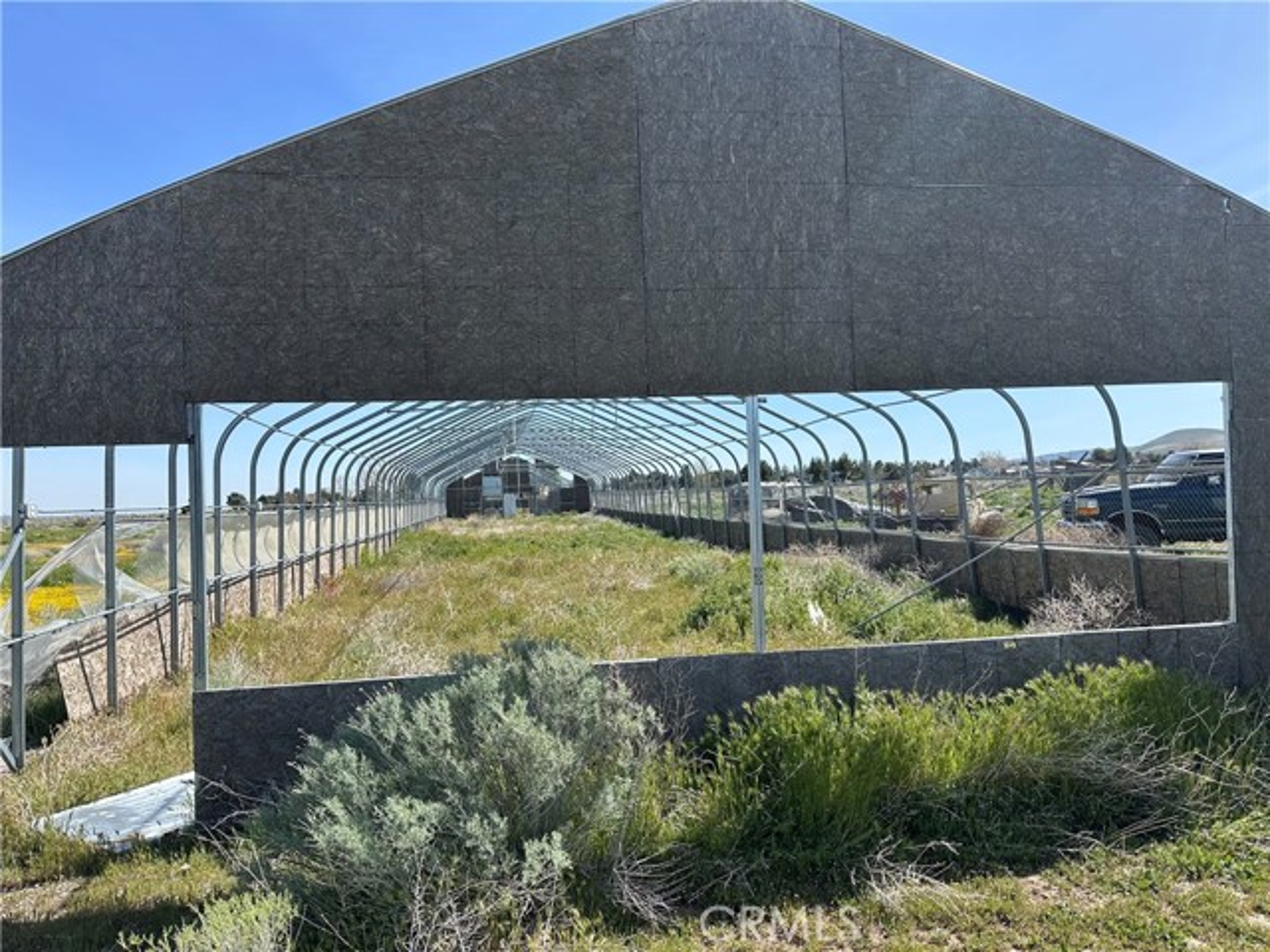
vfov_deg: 56.8
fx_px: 881
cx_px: 635
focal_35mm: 24
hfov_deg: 71.6
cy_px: 476
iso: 80
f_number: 1.78
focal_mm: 6.86
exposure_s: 1/3356
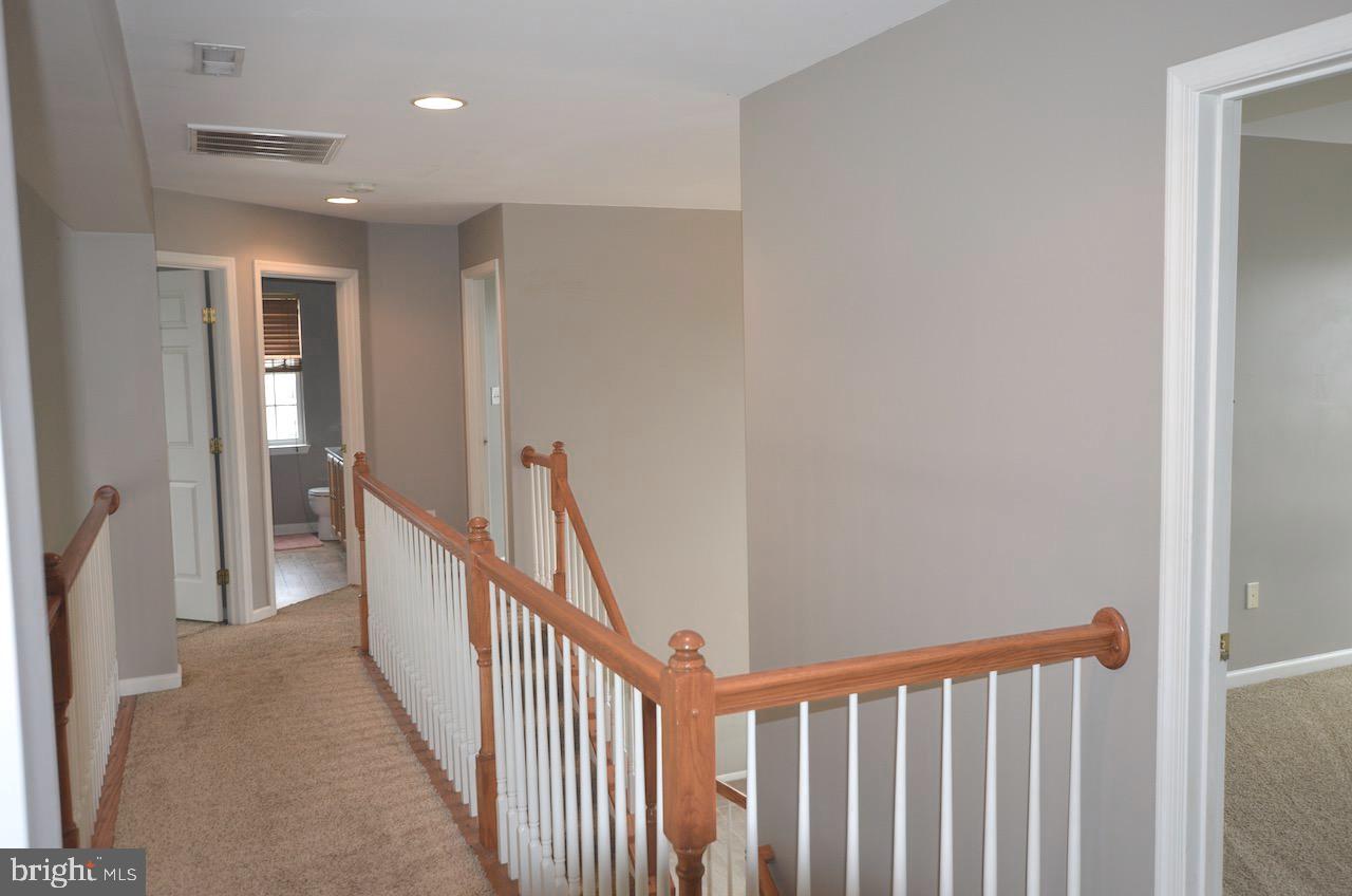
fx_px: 1124
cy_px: 448
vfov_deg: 43.4
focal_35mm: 30
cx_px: 676
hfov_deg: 62.0
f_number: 3.5
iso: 560
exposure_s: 1/60
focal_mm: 20
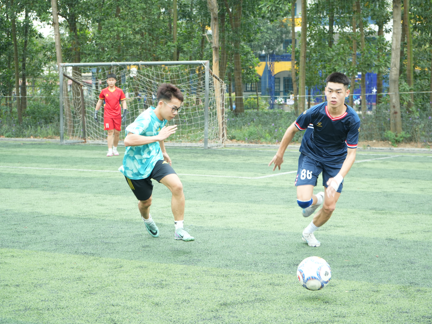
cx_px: 230
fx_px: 948
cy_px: 163
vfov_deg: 19.4
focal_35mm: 76
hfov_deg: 25.7
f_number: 5.6
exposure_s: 1/250
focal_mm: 70
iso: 800
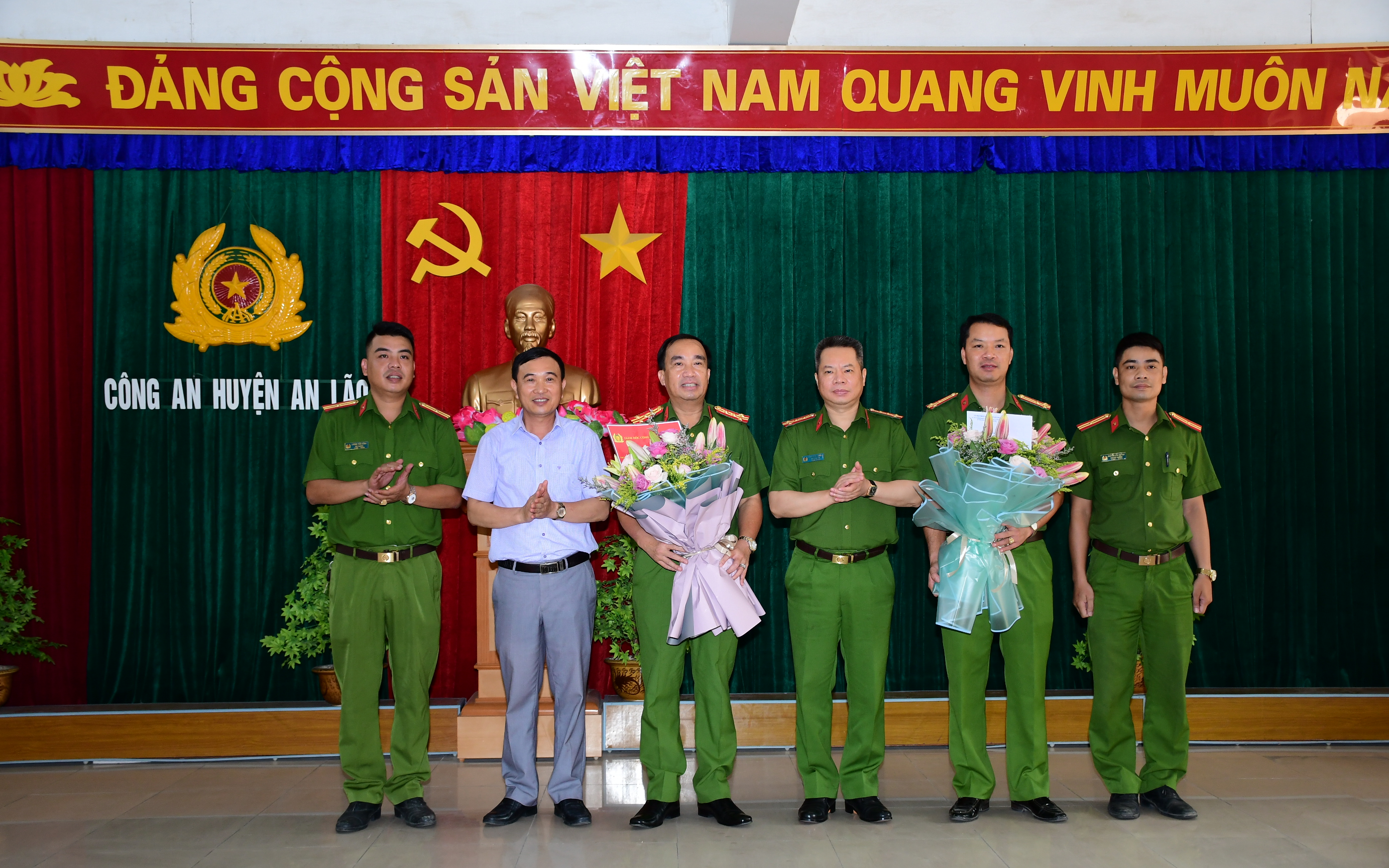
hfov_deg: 49.3
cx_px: 695
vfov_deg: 32.0
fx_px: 1514
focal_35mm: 40
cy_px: 450
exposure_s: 1/200
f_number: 3.8
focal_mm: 26
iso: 640
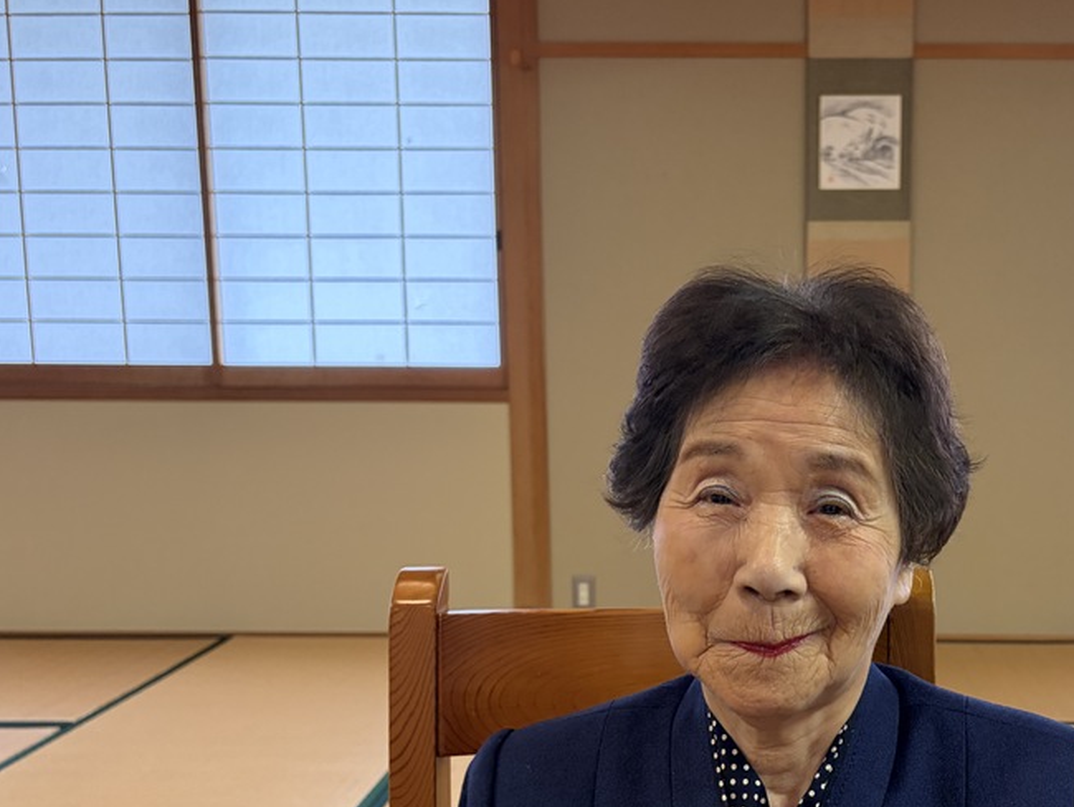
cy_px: 519
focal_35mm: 40
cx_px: 772
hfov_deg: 45.6
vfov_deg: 35.7
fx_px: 1242
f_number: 1.6
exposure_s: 1/60
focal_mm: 5.96
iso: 250
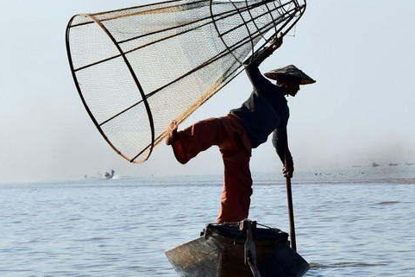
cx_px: 280
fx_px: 3842
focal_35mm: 333
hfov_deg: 6.2
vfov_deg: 4.1
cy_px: 98
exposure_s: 1/500
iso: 280
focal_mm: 95
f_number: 11
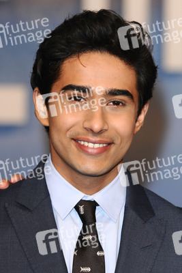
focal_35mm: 248
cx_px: 91
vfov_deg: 8.3
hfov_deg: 5.6
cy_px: 136
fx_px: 1875
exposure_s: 1/200
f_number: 4.5
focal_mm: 165
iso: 320
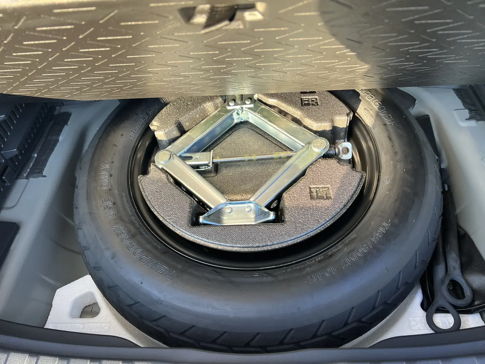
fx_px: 364
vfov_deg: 53.1
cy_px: 182
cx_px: 242
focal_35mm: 26
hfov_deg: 67.3
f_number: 1.5
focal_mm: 5.7
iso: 64
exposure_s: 1/148
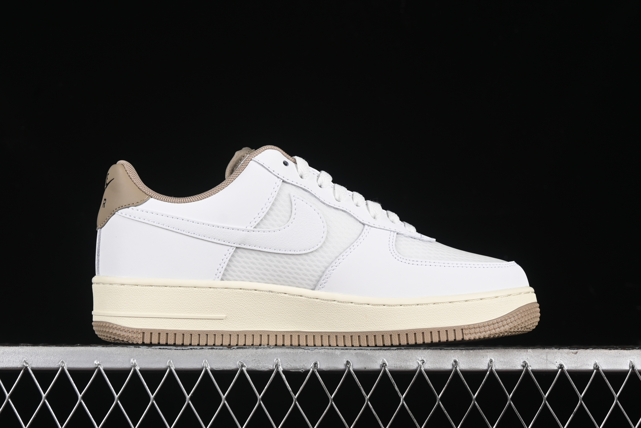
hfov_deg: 27.0
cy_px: 214
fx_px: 1335
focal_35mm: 75
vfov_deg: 18.2
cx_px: 320
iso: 160
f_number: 8
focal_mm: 50
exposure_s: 1/125
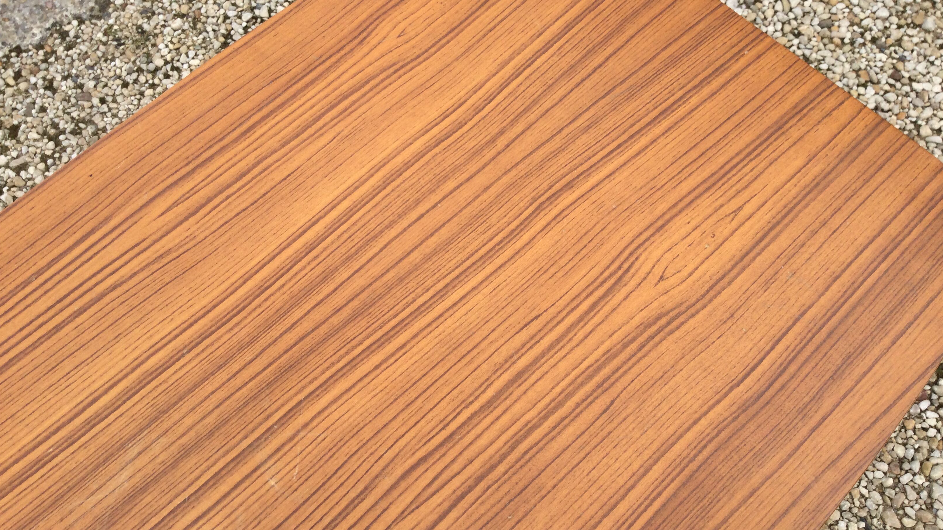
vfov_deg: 34.6
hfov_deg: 58.0
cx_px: 471
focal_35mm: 34
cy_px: 286
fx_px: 850
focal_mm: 3.3
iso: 25
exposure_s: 1/562
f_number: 2.4
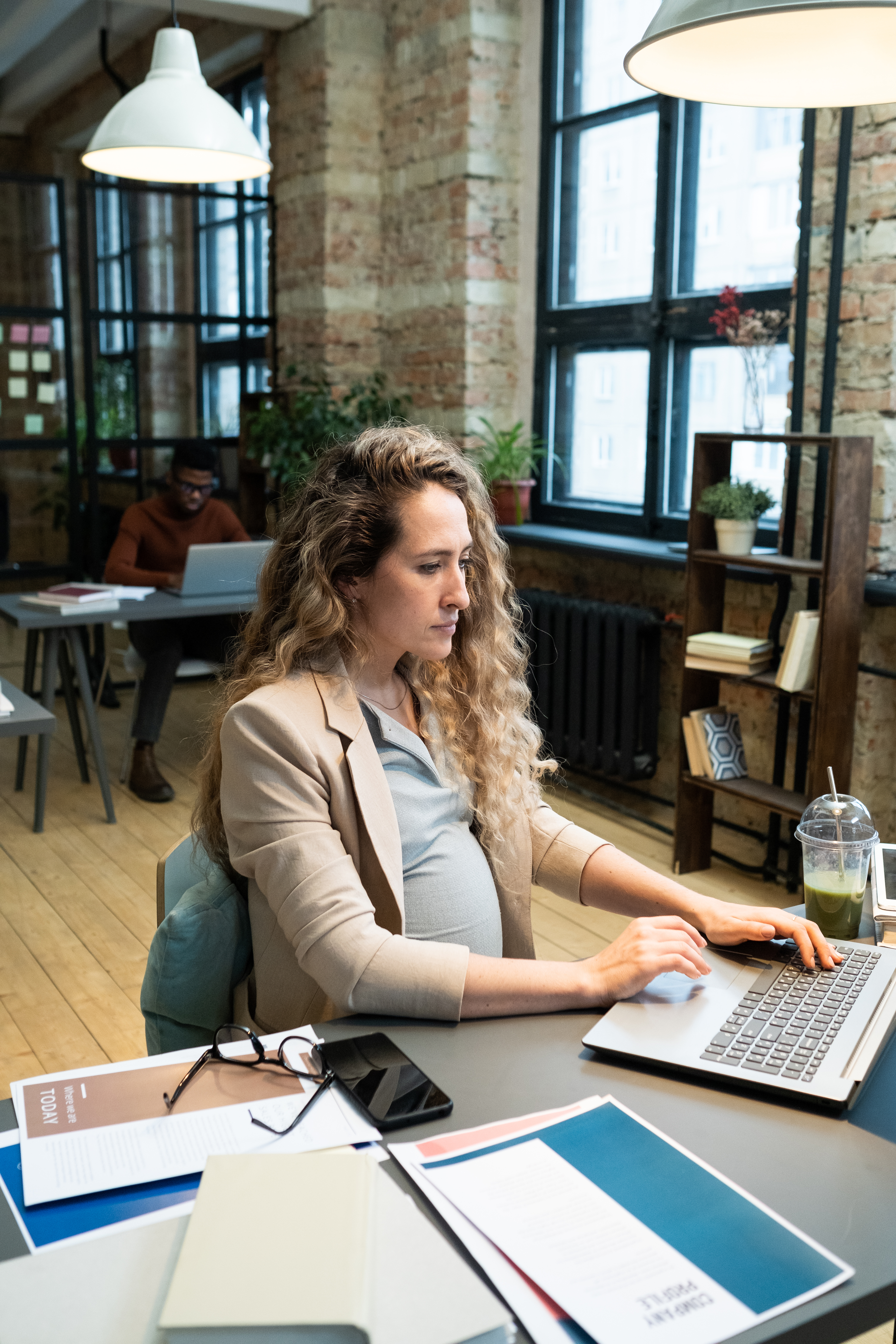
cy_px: 672
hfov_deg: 37.9
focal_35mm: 35
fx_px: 1307
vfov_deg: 54.4
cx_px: 448
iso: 800
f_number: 2.8
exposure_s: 1/160
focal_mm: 23
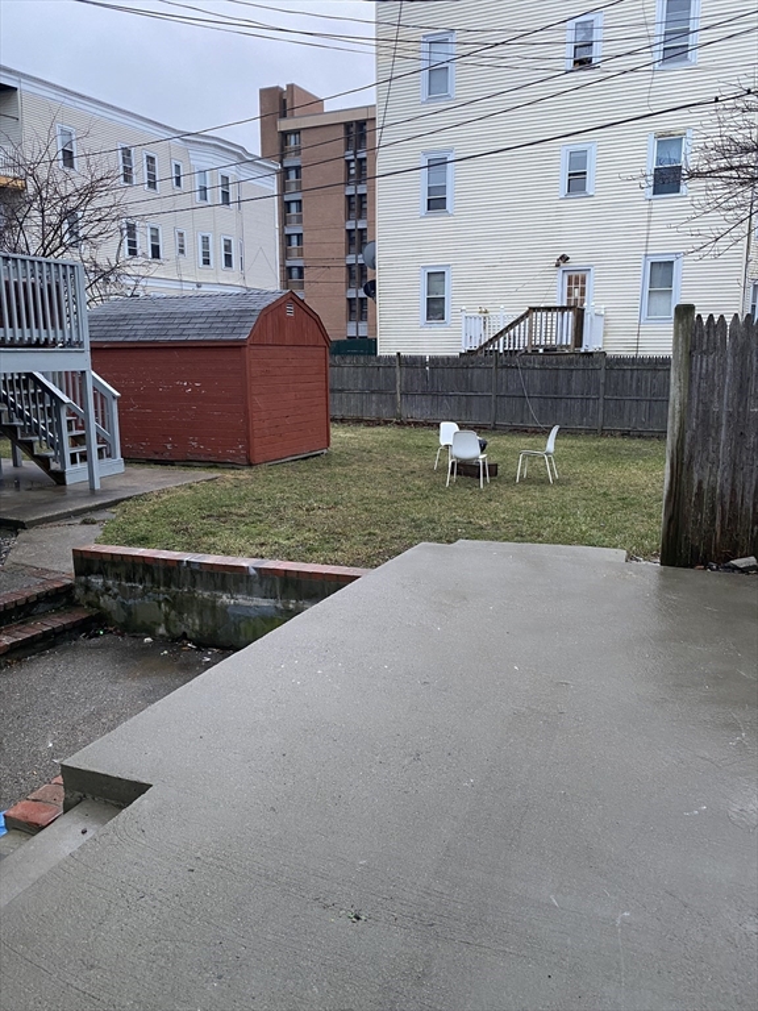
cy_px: 506
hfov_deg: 53.1
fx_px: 759
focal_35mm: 26
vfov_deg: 67.3
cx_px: 379
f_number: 1.8
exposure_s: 1/60
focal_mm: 4.25
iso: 160
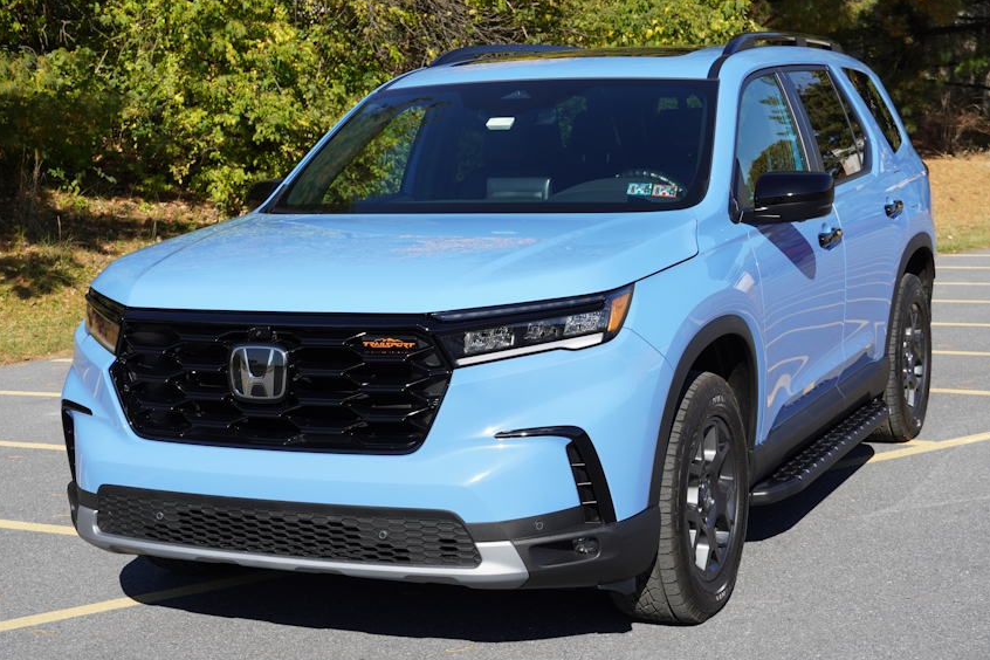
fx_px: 1719
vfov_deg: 21.7
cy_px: 331
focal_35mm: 63
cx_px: 499
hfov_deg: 32.1
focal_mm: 41
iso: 100
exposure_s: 1/320
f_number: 6.3
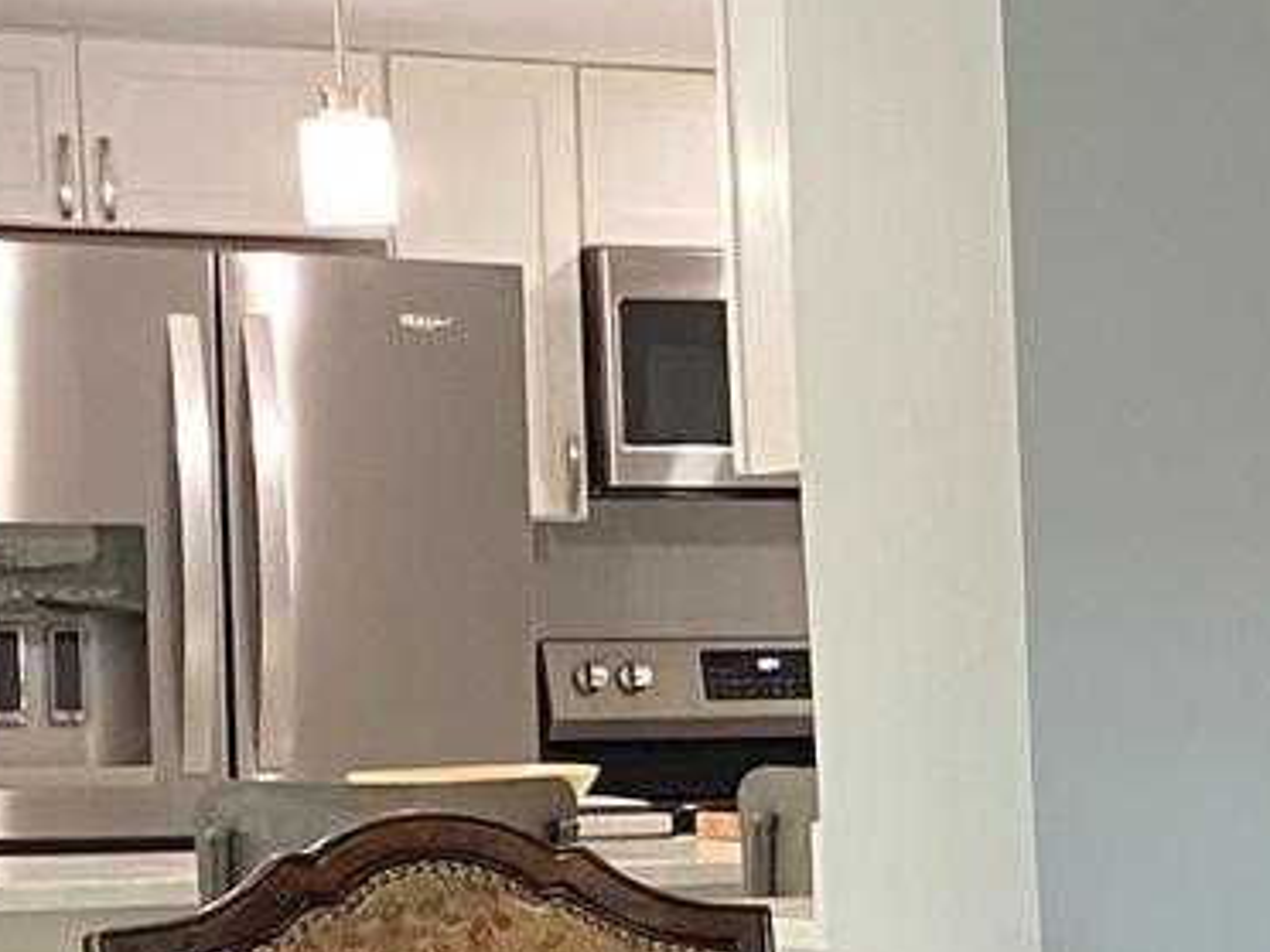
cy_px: 1054
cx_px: 2844
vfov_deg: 10.3
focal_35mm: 143
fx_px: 5246
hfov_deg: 11.8
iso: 200
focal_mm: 4.25
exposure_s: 1/60
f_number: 1.8
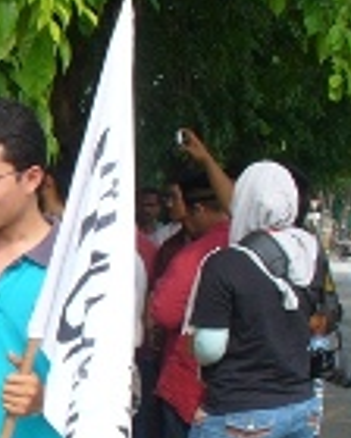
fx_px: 1337
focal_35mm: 103
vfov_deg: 18.5
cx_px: -216
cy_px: 328
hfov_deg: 13.8
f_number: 5.6
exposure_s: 1/200
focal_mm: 6.1
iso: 80
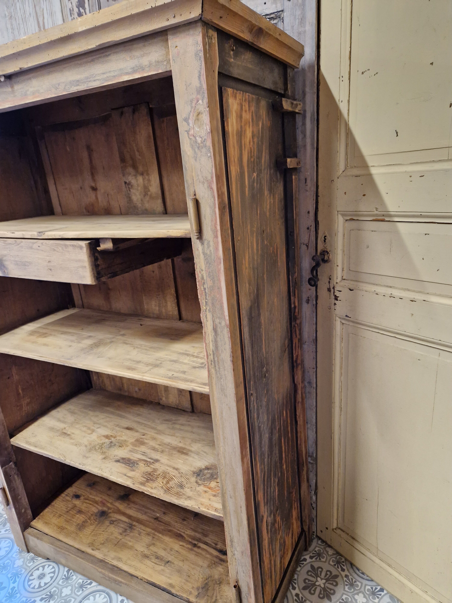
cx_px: 226
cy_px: 302
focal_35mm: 23
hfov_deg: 58.9
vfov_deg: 73.9
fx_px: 400
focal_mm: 5.4
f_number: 1.8
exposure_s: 1/100
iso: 640
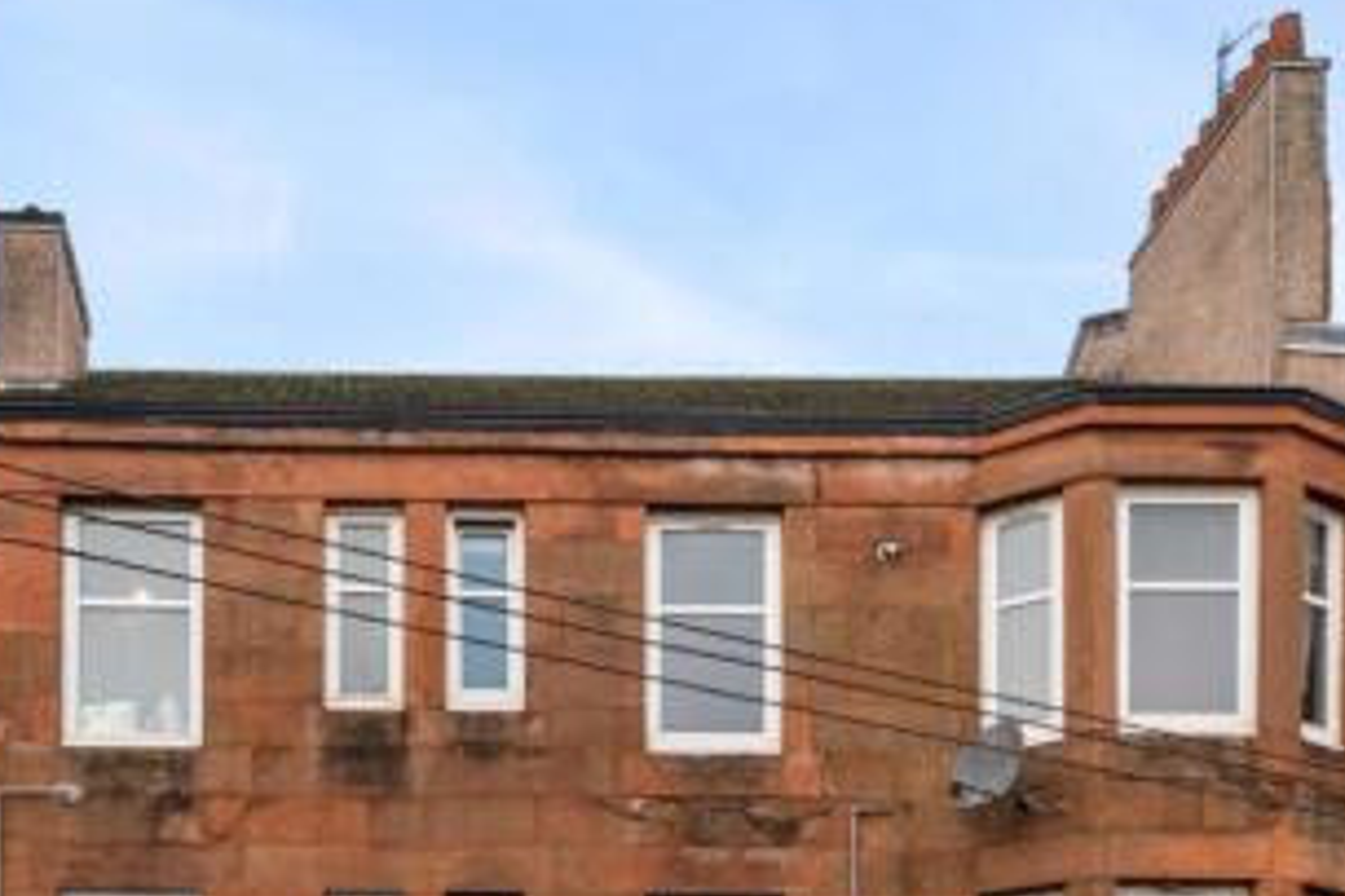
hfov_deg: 41.3
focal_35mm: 47
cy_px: 1194
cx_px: 428
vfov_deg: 24.6
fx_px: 1755
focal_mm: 14
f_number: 8
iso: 640
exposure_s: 1/160
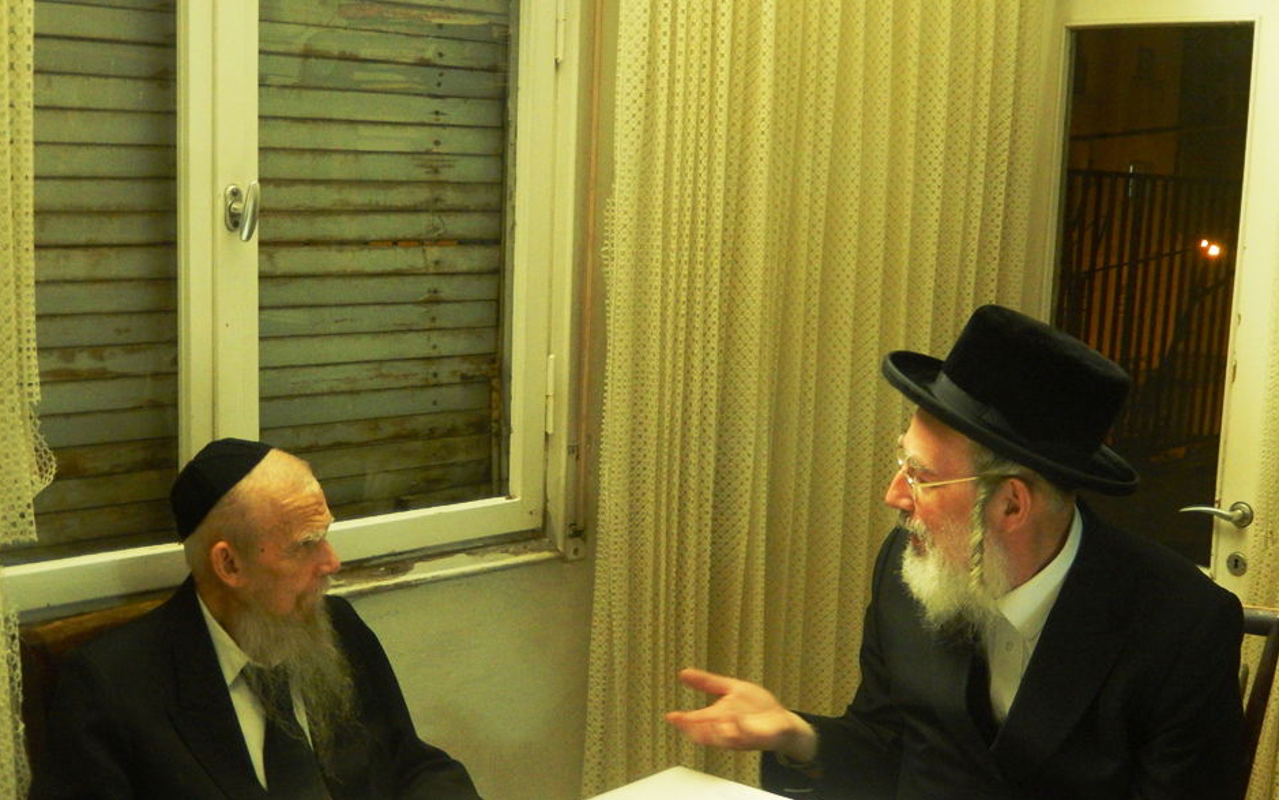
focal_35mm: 52
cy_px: 480
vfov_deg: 24.8
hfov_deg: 38.9
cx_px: 606
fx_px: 1813
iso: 200
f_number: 4.3
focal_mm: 8.1
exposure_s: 1/6
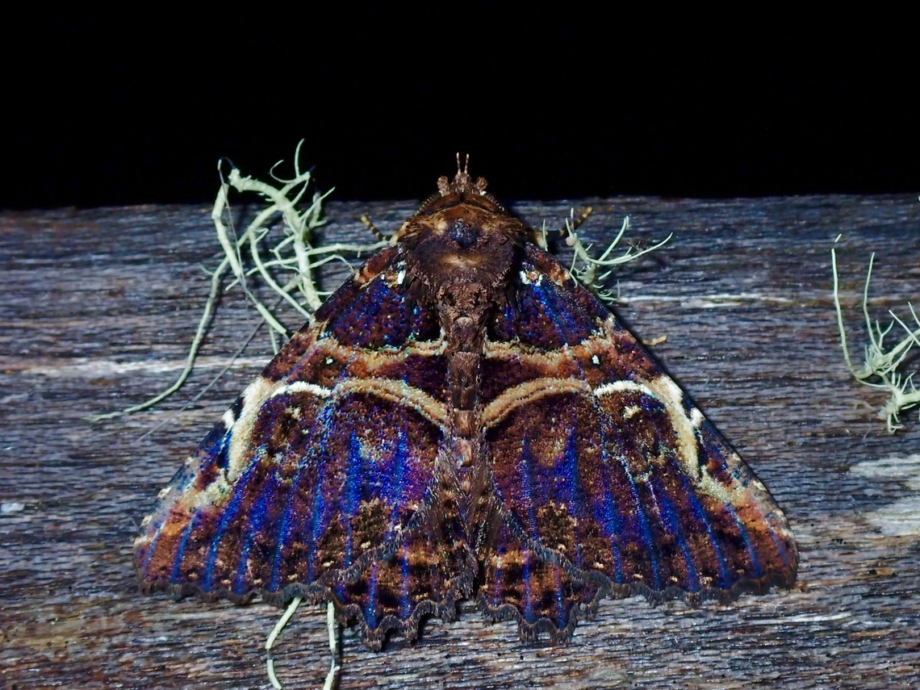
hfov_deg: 19.6
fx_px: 2658
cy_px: 345
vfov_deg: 14.8
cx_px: 460
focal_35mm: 100
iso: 200
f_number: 6.3
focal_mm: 18
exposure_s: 1/200
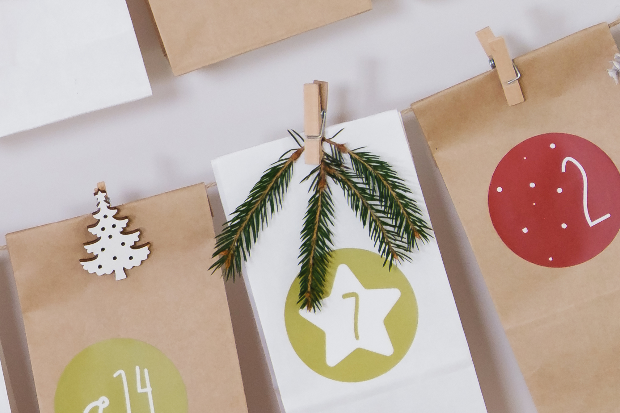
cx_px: -264
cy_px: 165
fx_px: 3961
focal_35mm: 230
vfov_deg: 6.0
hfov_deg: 8.8
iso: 640
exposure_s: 1/160
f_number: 4
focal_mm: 50.5
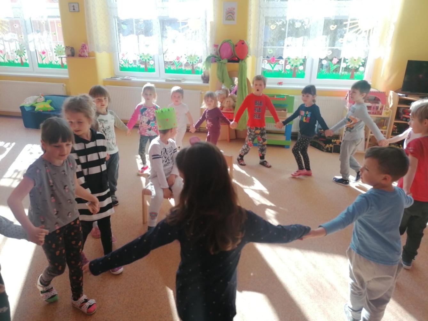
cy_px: 160
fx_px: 334
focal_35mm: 27
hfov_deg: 65.3
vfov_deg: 51.4
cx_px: 214
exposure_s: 1/113
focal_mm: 4.75
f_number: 1.8
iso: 50
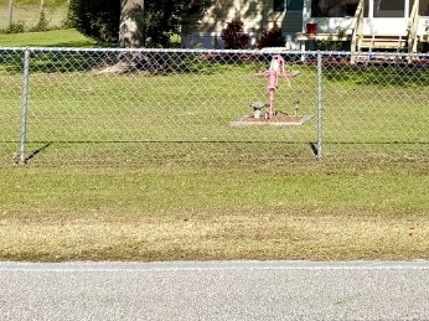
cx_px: 577
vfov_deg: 17.9
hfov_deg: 22.4
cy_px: -93
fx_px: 954
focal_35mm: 77
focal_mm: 5.96
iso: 50
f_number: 1.6
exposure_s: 1/3311
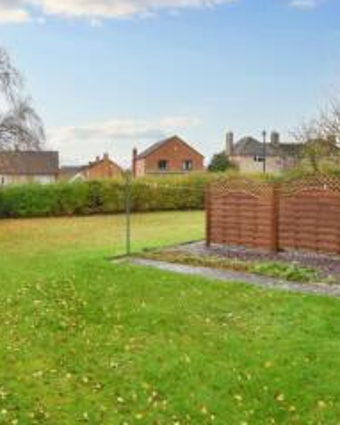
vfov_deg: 61.1
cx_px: 128
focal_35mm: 28
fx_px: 352
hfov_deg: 51.0
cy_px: 152
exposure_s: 1/250
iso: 200
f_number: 6.3
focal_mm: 10
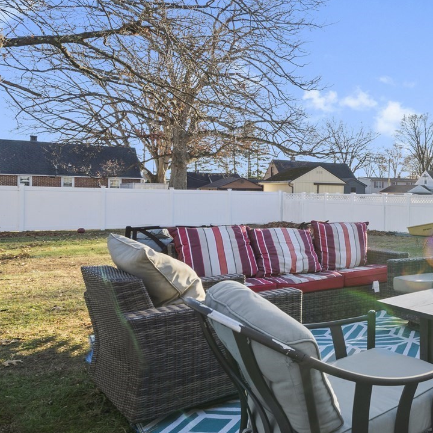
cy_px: 202
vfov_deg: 55.6
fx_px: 410
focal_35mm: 29
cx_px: 521
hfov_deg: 39.7
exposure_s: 1/80
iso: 320
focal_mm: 12
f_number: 8
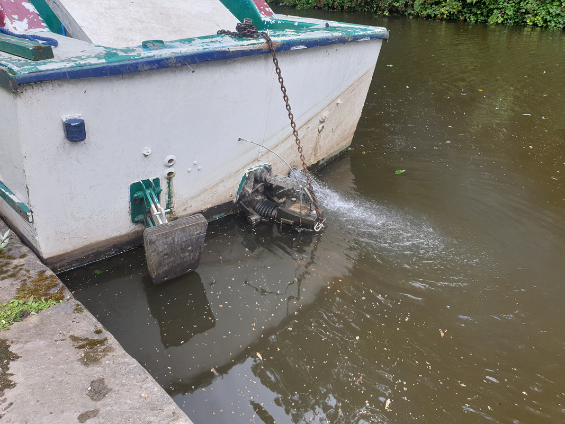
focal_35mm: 26
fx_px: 424
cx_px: 282
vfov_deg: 53.1
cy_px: 212
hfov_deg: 67.3
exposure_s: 1/321
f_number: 2.4
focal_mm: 4.3
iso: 50
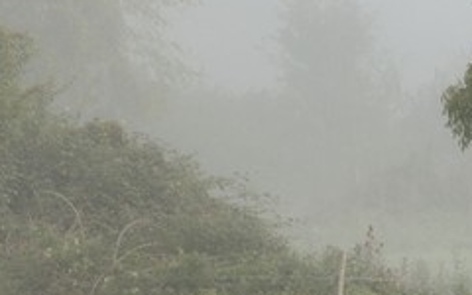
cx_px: -950
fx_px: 6123
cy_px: -77
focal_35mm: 476
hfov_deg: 4.3
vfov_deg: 2.8
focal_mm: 70
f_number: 14
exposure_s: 1/80
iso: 200
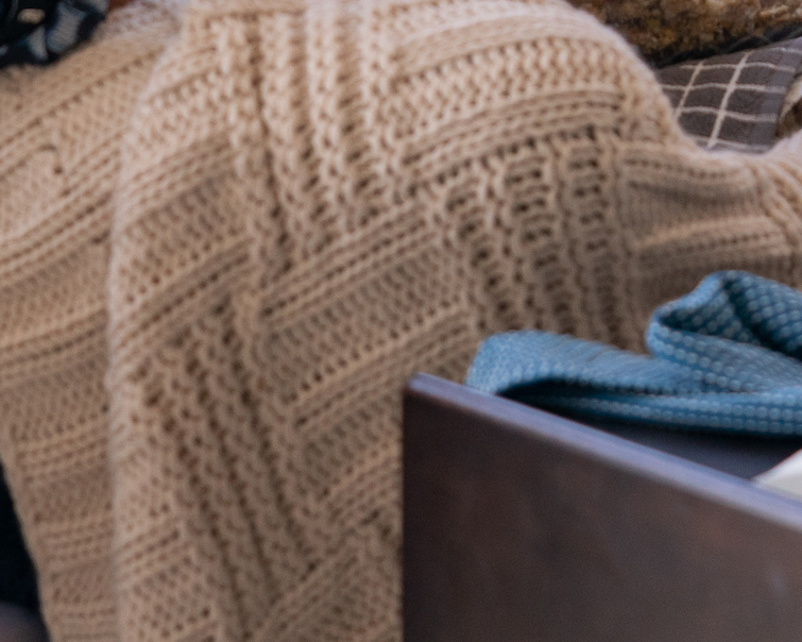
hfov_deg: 7.4
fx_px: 6195
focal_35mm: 261
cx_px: 274
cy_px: -396
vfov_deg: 5.9
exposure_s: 1/200
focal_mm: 70
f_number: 4.5
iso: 1000
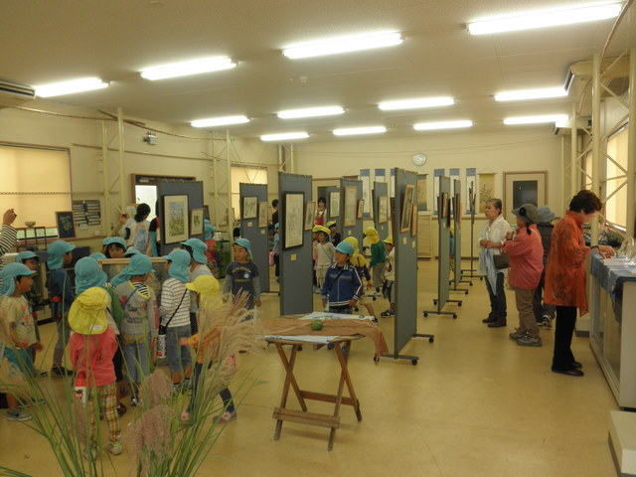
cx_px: 318
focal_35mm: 28
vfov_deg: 49.7
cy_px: 238
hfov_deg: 63.4
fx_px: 514
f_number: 3
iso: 64
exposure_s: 1/50
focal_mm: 5
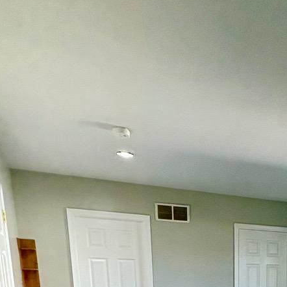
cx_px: 277
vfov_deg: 30.6
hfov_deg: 35.9
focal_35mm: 43
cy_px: 375
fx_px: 403
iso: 160
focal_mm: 2.22
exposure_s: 1/120
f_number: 2.2
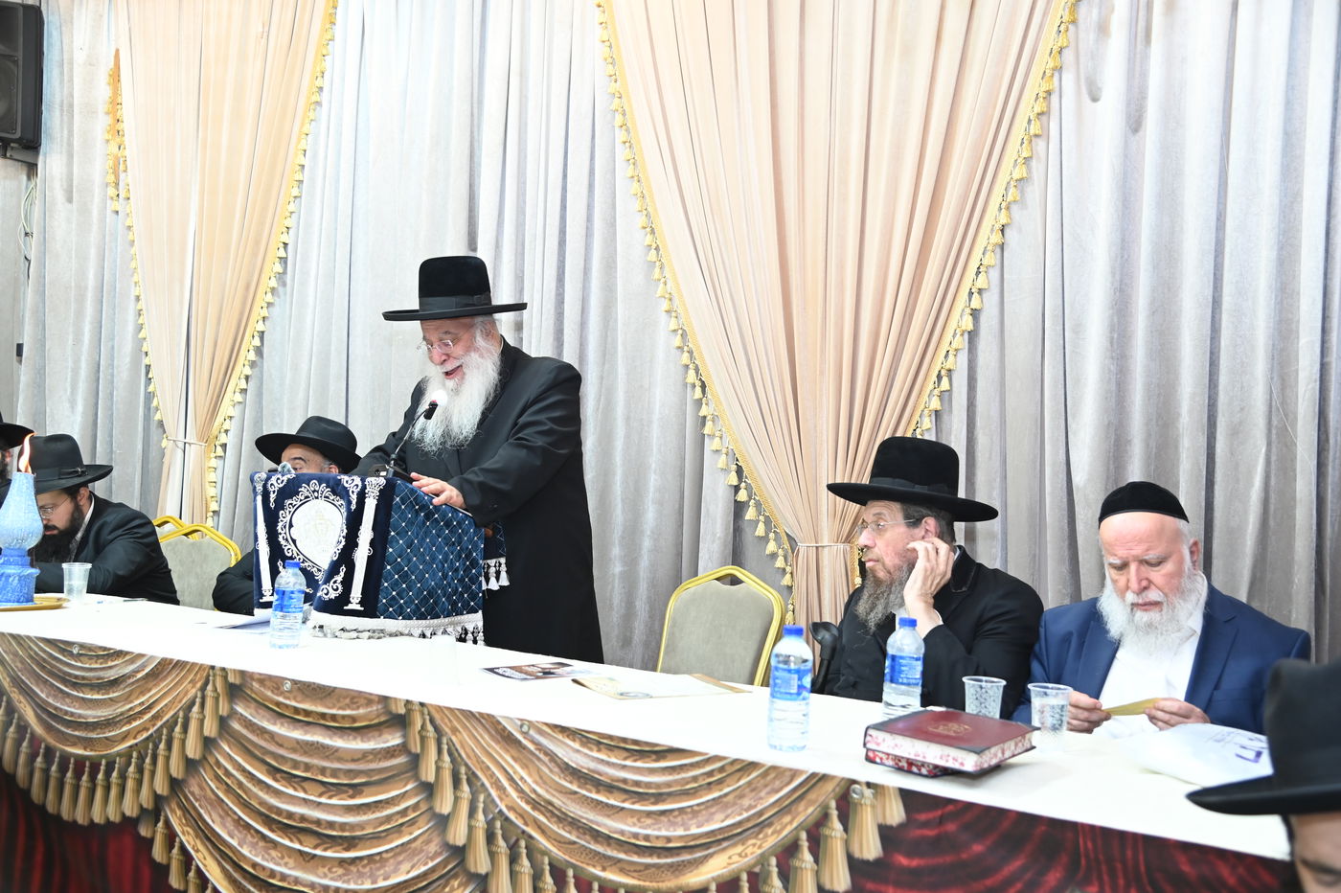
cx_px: 670
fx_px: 1415
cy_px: 446
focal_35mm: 38
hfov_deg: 50.7
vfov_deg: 35.0
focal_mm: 38
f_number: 4.5
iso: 1600
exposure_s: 1/160
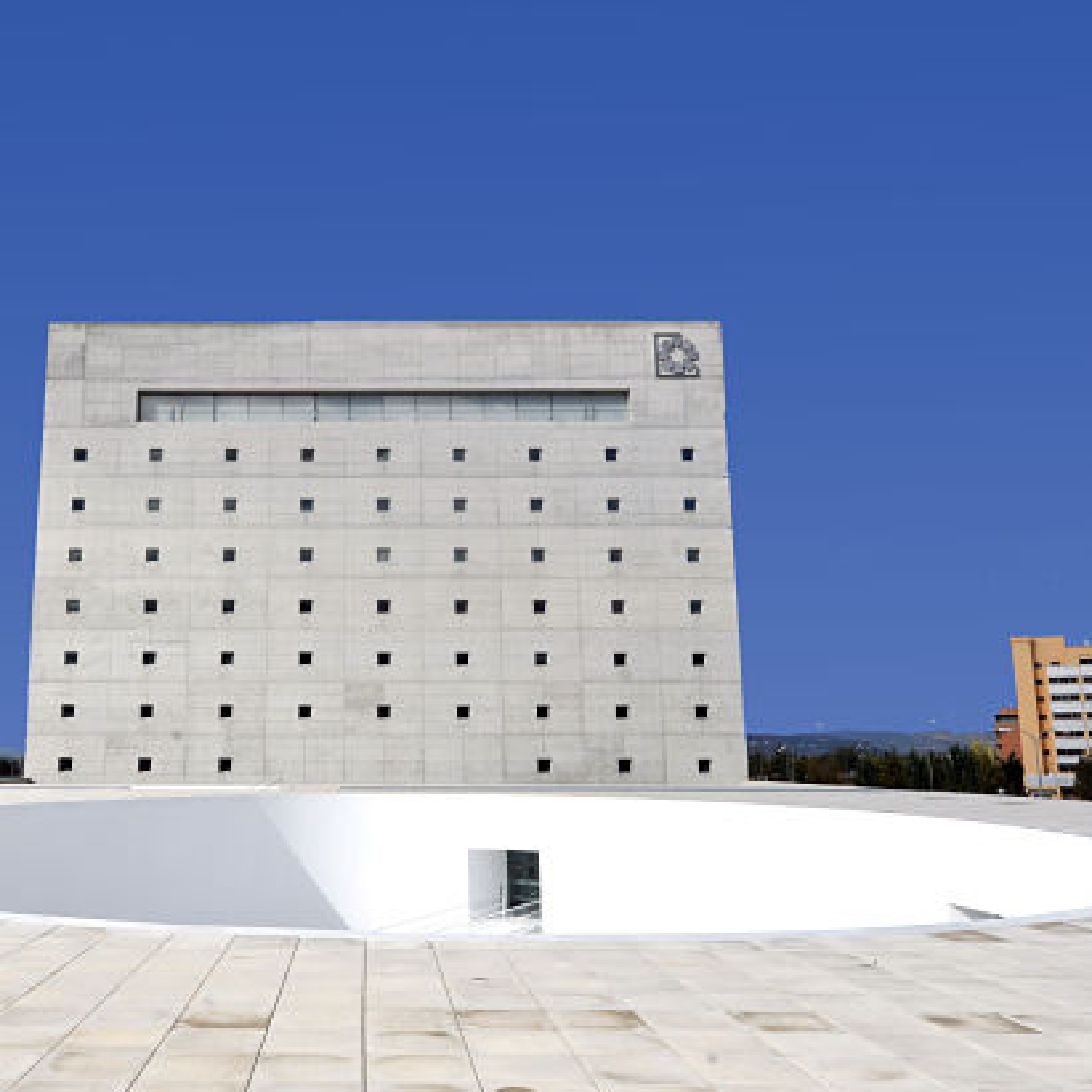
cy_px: 541
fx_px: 1178
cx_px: 352
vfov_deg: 49.7
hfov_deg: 48.8
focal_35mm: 33
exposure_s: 1/500
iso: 200
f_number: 11
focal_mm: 24
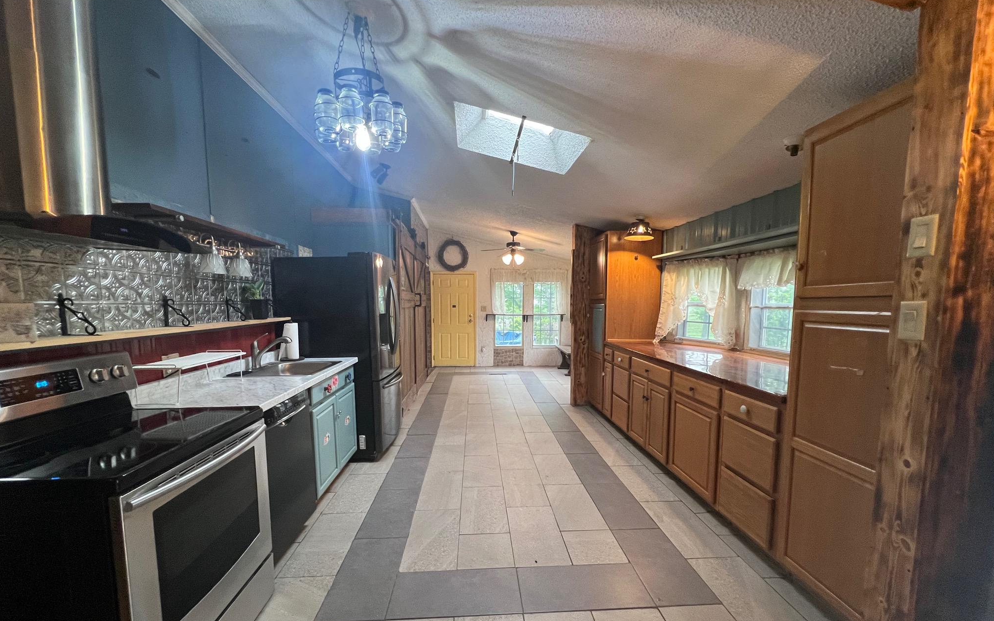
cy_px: 341
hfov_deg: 105.3
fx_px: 379
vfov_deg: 78.4
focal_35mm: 14
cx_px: 495
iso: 320
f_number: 1.8
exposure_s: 1/60
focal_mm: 1.57
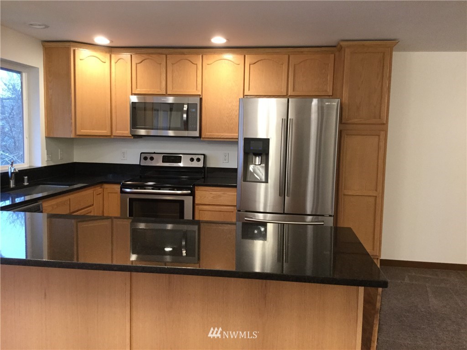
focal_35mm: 31
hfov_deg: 58.4
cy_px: 175
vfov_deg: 45.4
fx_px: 418
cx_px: 234
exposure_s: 1/30
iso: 125
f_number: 2.4
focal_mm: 3.3
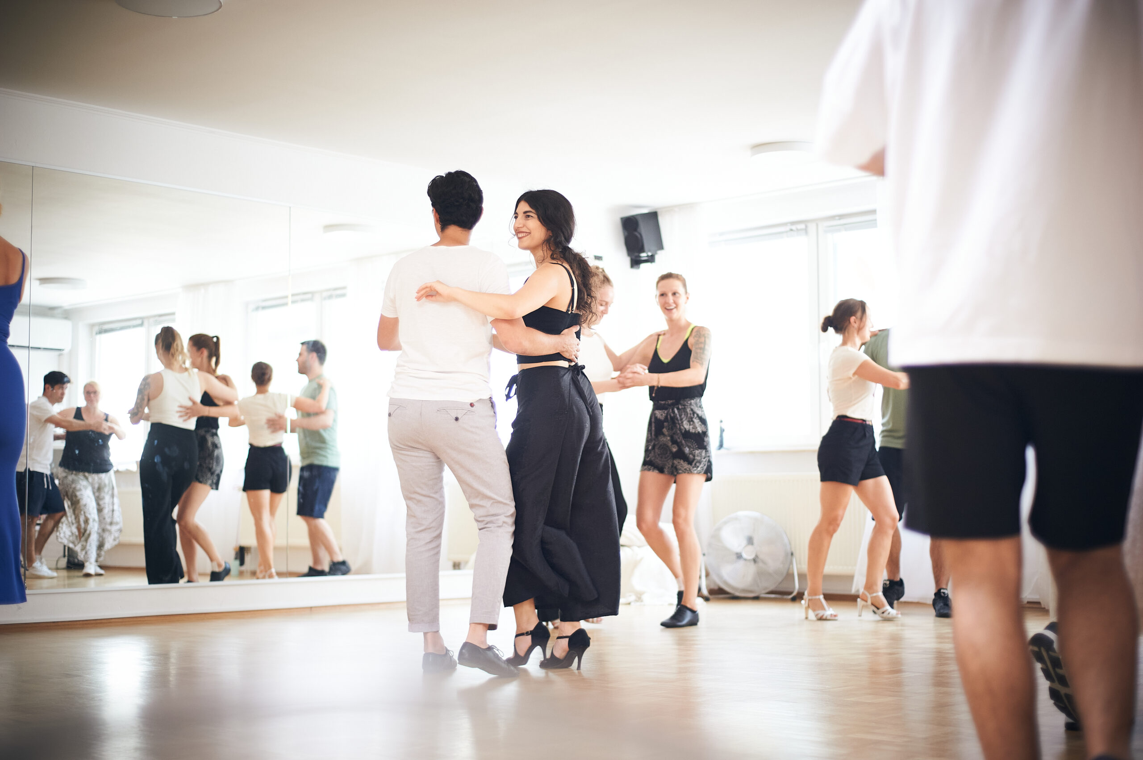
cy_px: 380
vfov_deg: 27.0
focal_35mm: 50
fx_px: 1586
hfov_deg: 39.6
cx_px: 572
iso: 640
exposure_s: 1/500
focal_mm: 50
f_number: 2
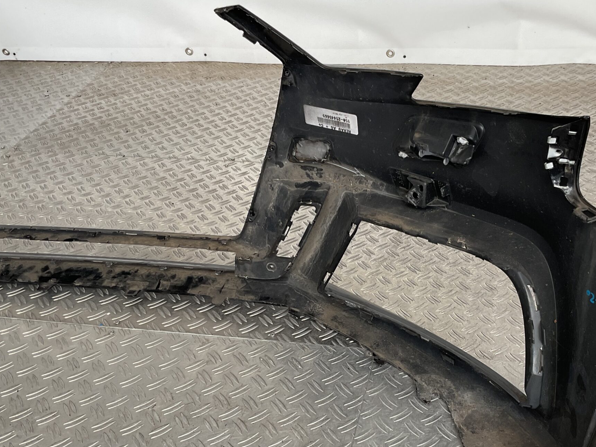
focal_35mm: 43
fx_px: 740
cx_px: 349
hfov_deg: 43.7
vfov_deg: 33.4
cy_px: 284
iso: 20
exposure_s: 1/100
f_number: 1.8
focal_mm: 3
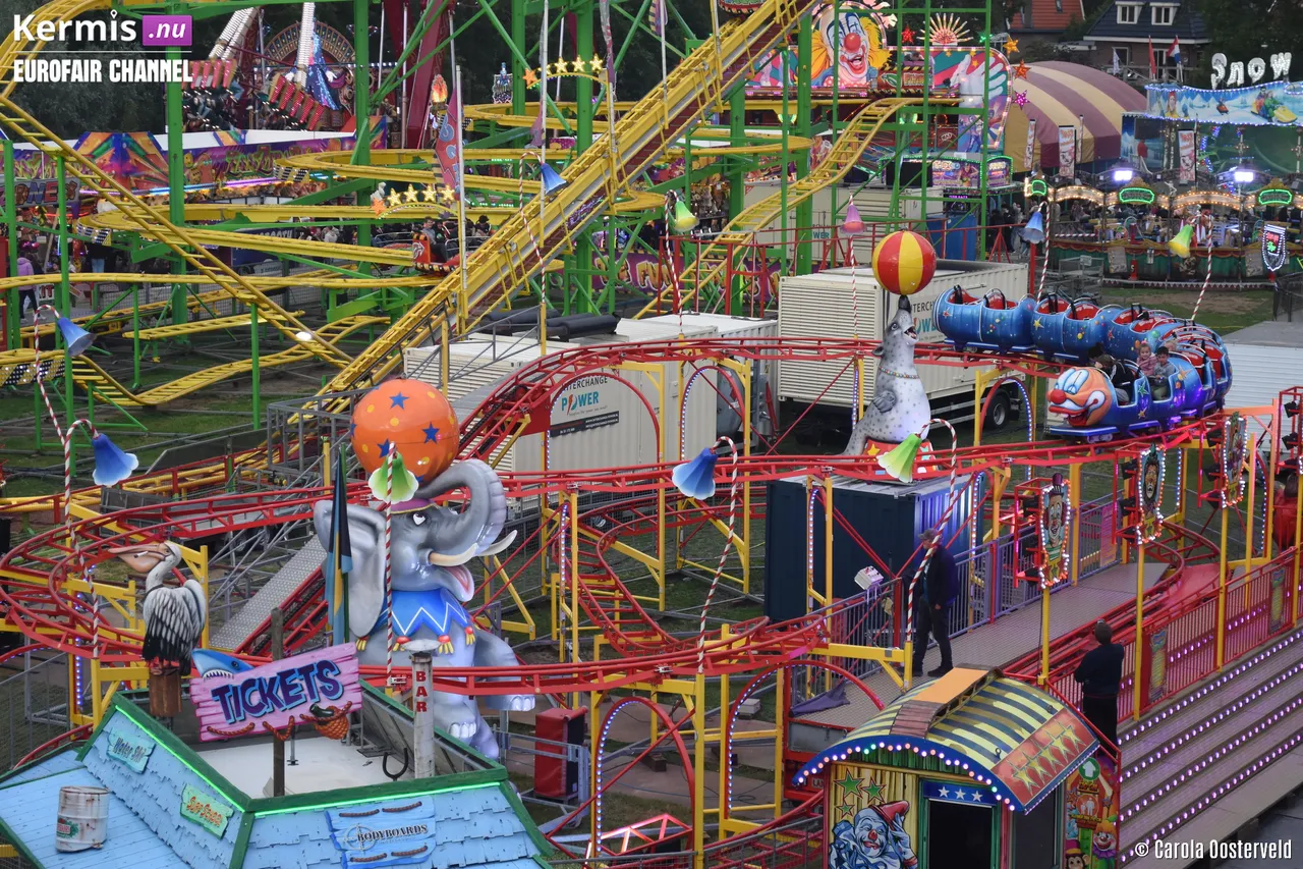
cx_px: 652
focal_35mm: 75
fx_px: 2714
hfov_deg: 27.0
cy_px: 434
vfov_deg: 18.2
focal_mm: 50
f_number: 5.6
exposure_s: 1/400
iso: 800
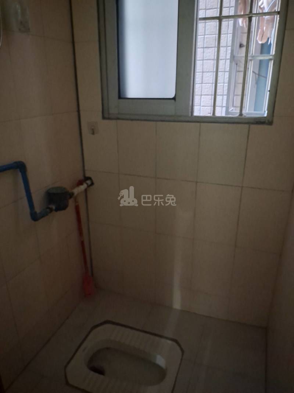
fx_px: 249
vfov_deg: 76.4
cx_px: 147
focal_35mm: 22
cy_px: 196
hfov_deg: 61.1
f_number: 1.79
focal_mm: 4.71
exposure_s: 1/14
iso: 1398
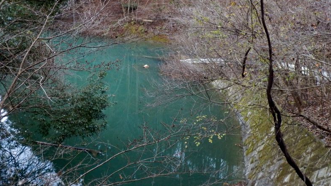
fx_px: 430
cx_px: 165
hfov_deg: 42.1
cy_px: 88
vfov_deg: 24.4
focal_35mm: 49
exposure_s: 1/30
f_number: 4.2
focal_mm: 7.9
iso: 800
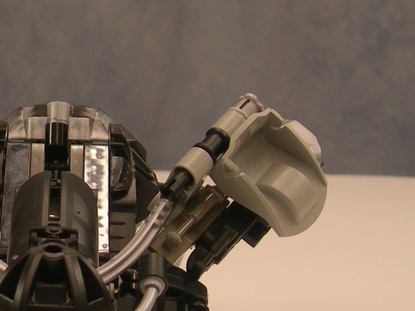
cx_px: 22
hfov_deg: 17.7
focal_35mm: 109
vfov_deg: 13.6
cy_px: 205
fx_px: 1307
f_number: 2.8
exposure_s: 1/23.5
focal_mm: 7.8
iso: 50
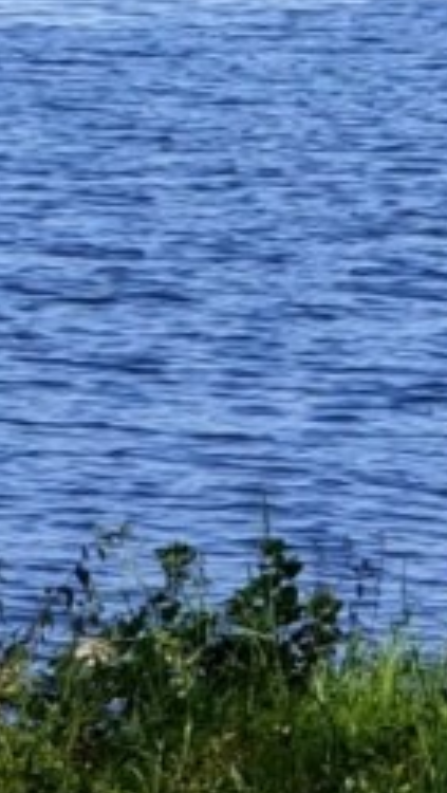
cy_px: -403
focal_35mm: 326
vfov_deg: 6.5
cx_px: 190
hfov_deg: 3.7
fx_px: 6855
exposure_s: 1/634
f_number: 2.4
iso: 25
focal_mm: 6
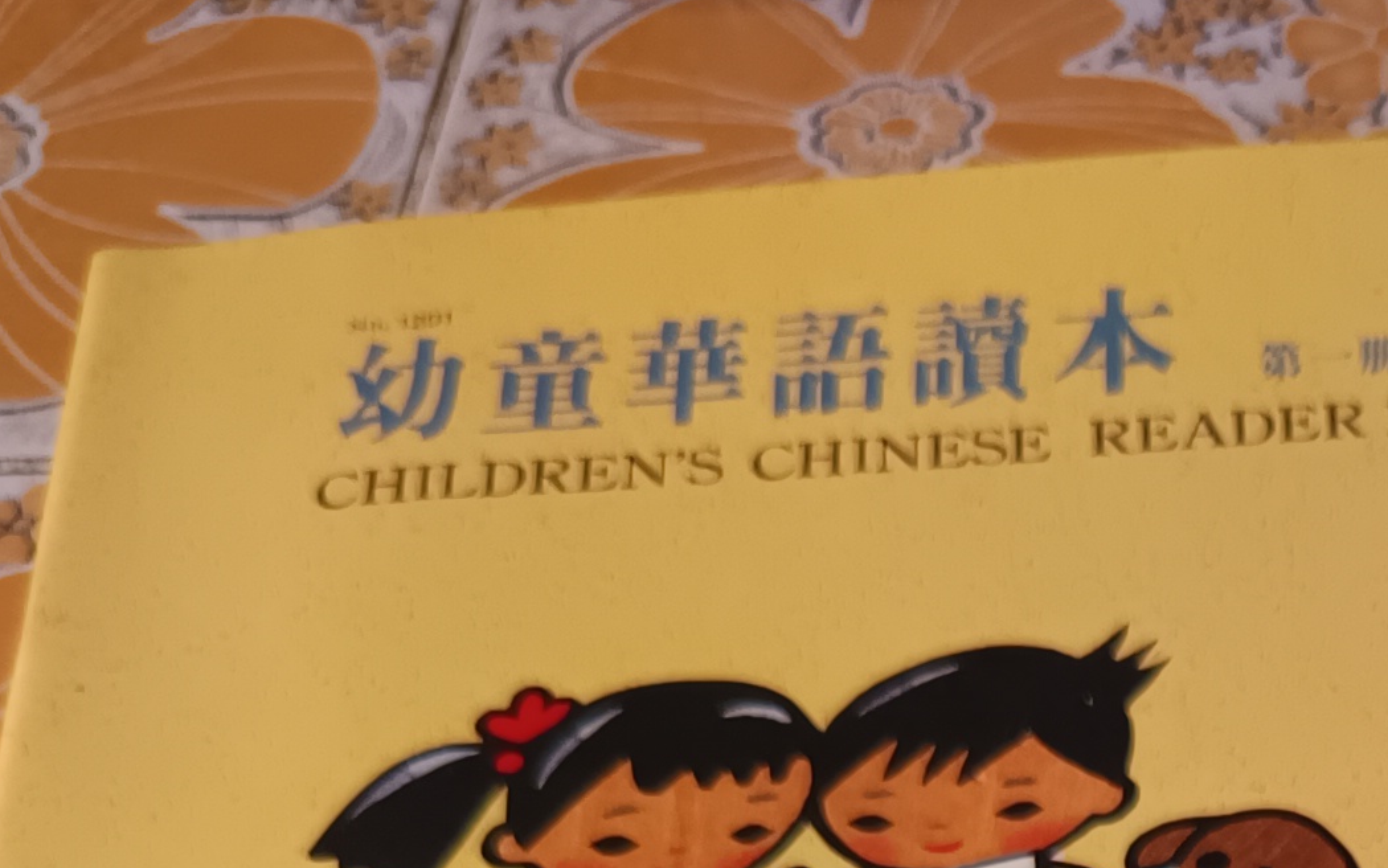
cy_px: 1977
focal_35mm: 97
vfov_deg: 11.5
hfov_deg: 19.8
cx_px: 1777
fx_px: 3670
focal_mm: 5.31
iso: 236
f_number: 1.7
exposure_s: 1/50
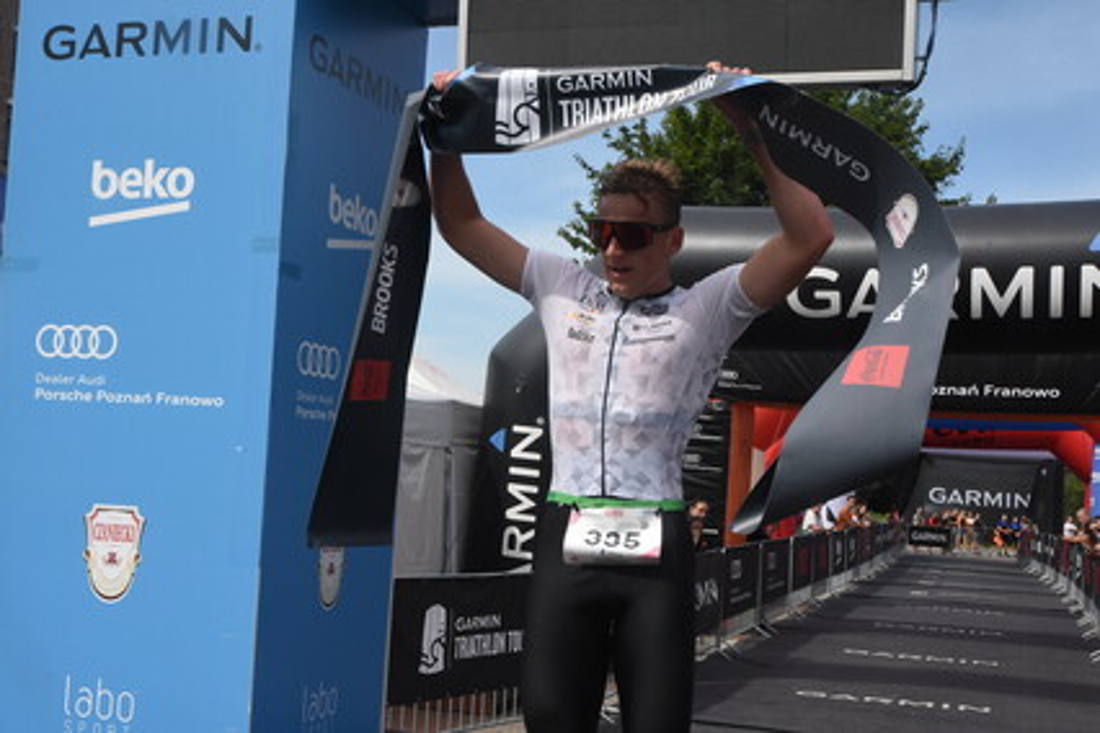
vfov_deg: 28.1
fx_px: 1467
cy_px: 366
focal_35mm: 48
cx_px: 550
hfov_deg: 41.1
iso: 1250
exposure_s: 1/800
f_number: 14
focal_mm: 32
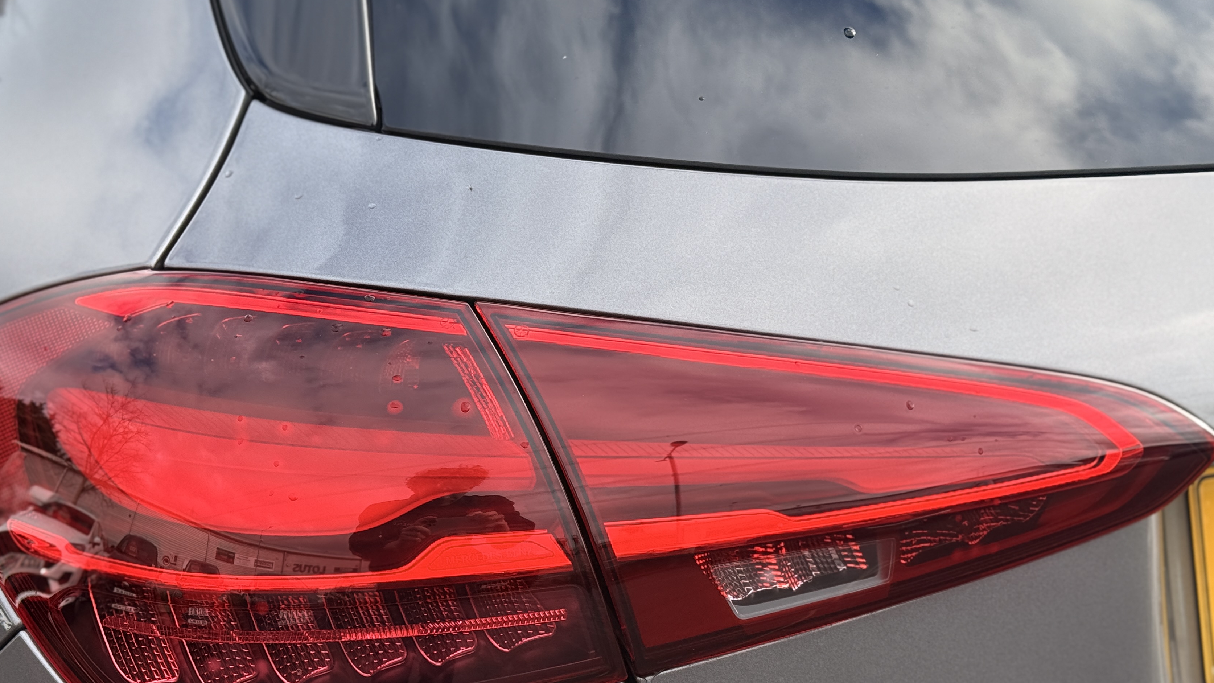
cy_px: 486
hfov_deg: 33.3
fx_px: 2028
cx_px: 560
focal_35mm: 63
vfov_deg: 19.0
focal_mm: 6.76
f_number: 1.78
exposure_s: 1/928
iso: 64
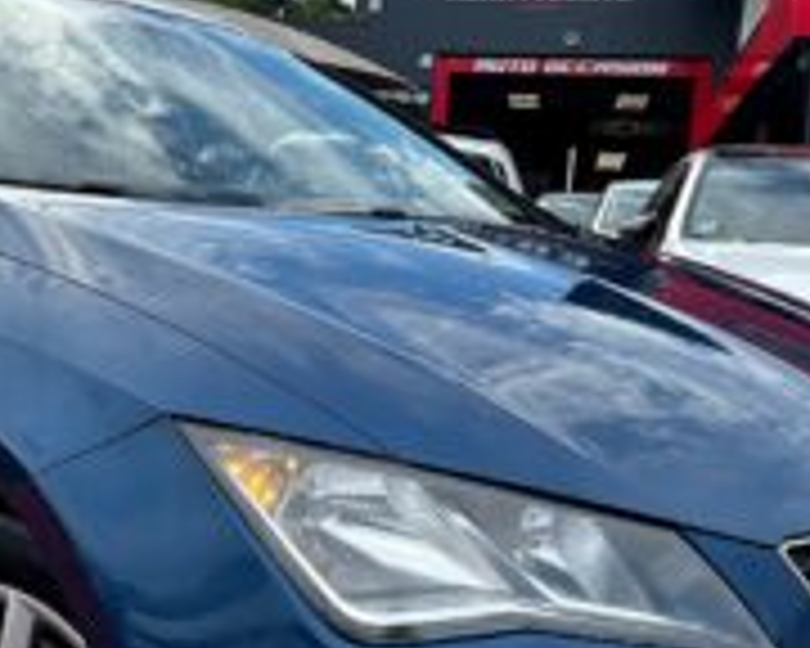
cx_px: 259
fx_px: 1271
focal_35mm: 53
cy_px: 524
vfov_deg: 28.0
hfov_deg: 35.0
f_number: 1.6
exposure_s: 1/1404
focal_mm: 5.1
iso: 50
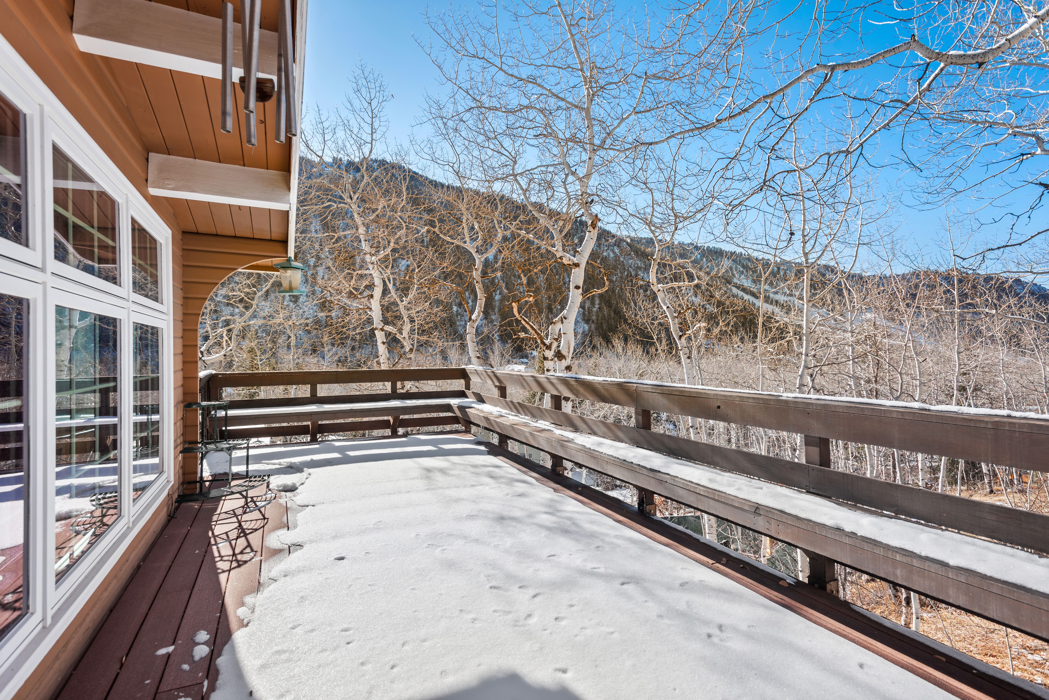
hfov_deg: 93.3
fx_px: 496
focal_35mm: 17
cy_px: 350
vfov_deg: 70.5
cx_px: 524
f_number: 7.1
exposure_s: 1/160
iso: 100
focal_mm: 17
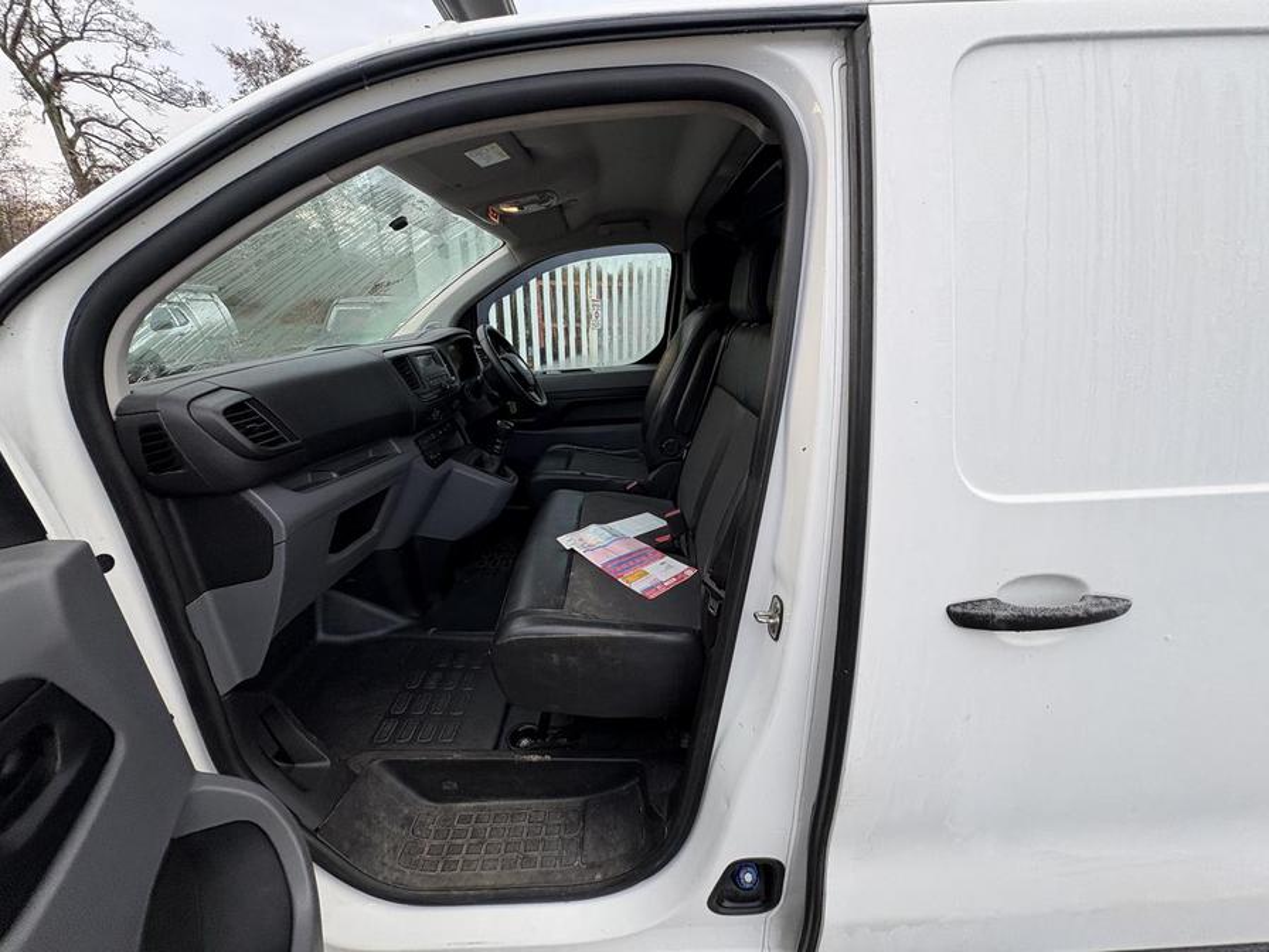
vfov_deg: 85.7
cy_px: 476
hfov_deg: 102.1
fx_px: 513
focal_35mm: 14
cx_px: 634
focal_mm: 2.22
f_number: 2.2
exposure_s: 1/99
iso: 64
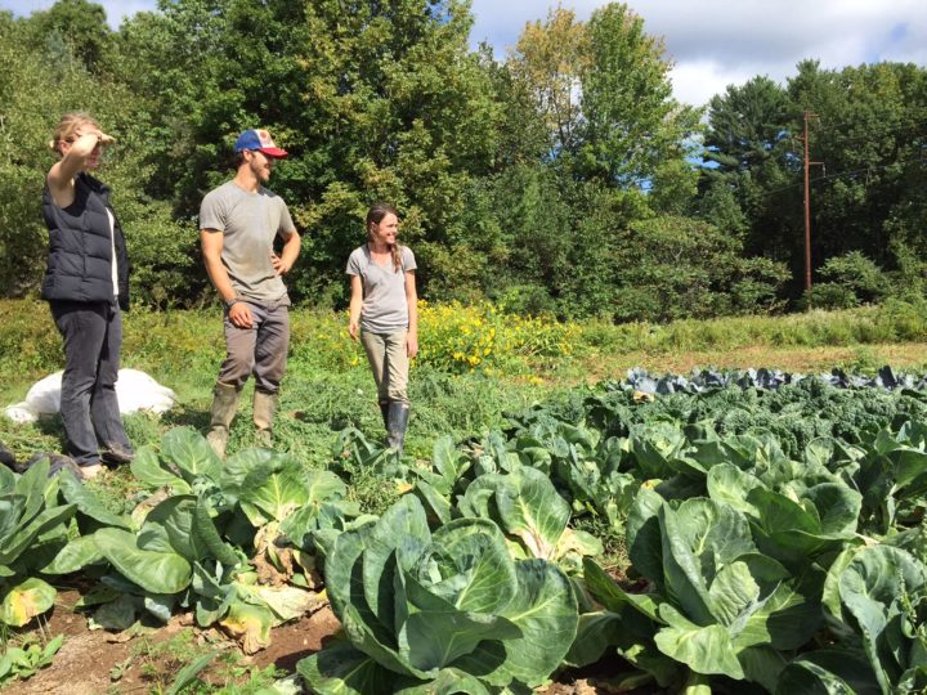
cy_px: 348
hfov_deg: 61.7
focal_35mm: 29
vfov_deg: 48.2
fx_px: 777
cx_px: 464
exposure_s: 1/1464
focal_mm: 4.15
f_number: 2.2
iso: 32
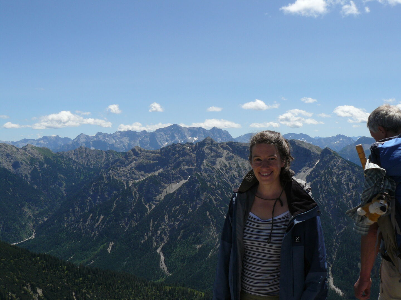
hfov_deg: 51.4
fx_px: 417
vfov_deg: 39.7
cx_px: 200
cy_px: 150
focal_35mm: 36
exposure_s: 1/500
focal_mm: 6
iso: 100
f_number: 6.3
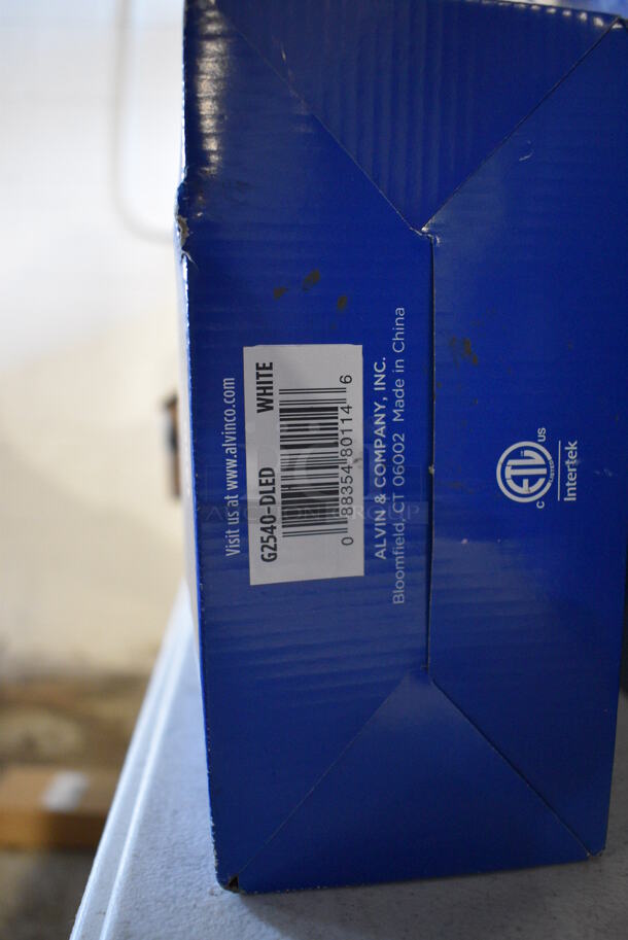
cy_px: 470
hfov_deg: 43.7
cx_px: 314
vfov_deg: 61.9
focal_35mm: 30
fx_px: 784
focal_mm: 20
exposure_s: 1/60
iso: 2800
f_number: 4
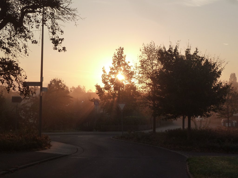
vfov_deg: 20.4
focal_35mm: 72
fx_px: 495
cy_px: 89
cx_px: 119
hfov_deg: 27.0
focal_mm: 11.9
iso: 125
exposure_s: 1/400
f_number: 4.1
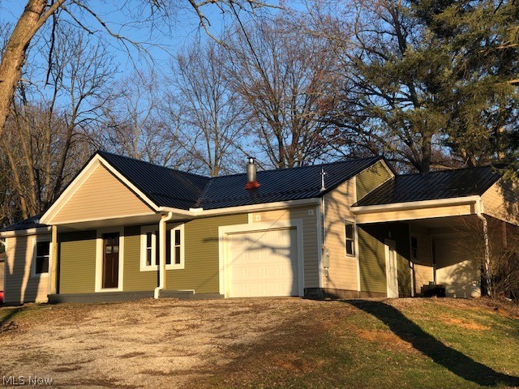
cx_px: 260
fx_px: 855
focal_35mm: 57
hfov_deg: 33.8
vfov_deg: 25.7
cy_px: 194
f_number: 2.8
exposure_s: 1/381
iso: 20
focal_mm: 6.6
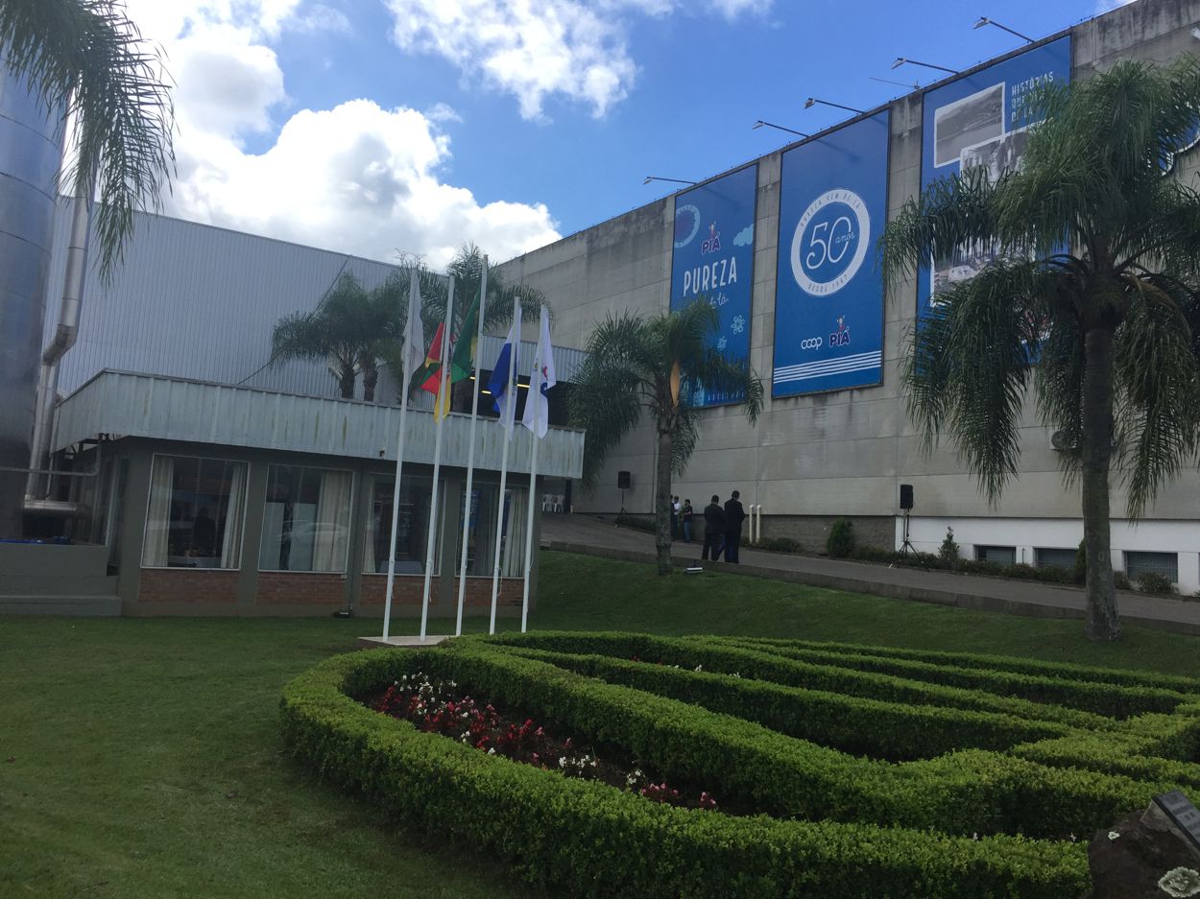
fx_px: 1005
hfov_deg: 61.7
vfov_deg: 48.2
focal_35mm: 29
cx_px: 600
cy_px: 450
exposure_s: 1/1364
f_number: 2.2
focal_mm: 4.15
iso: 32
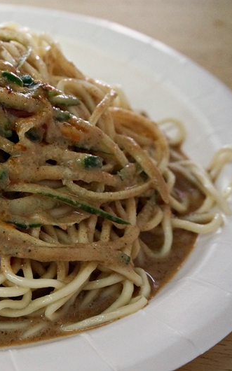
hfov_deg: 20.3
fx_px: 607
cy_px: 186
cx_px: -44
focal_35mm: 60
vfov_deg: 34.0
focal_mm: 26
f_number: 6.3
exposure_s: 1/60
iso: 1600
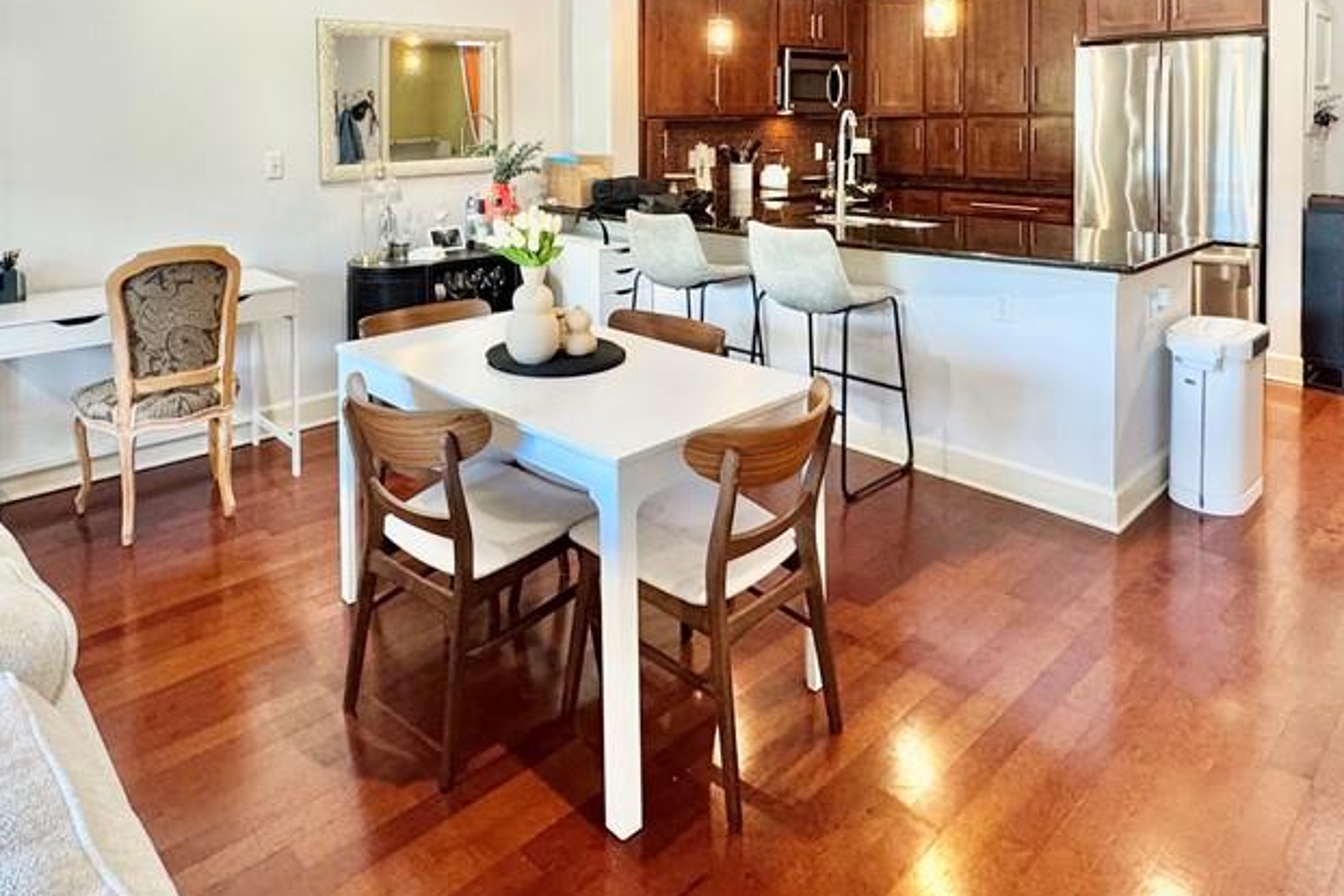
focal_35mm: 24
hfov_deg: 73.6
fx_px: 896
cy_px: 145
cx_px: 621
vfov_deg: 49.2
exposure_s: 1/60
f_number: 2.2
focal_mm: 2.22
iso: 200
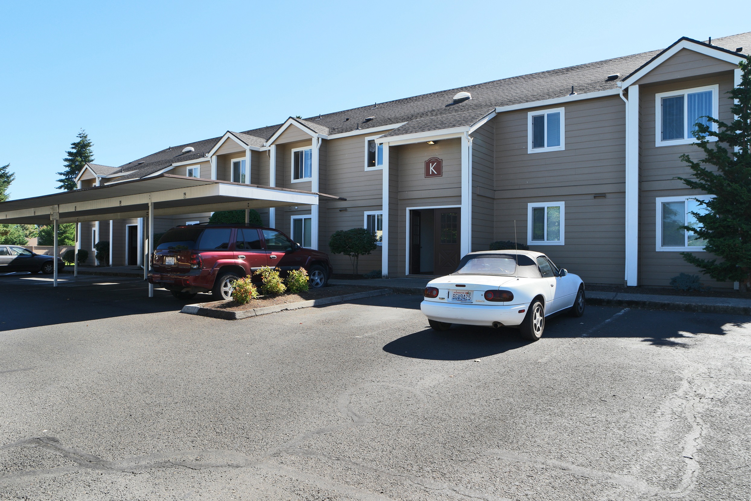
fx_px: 501
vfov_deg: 53.1
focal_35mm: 24
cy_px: 250
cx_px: 376
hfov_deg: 73.7
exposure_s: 1/250
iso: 100
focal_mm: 16
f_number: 6.3
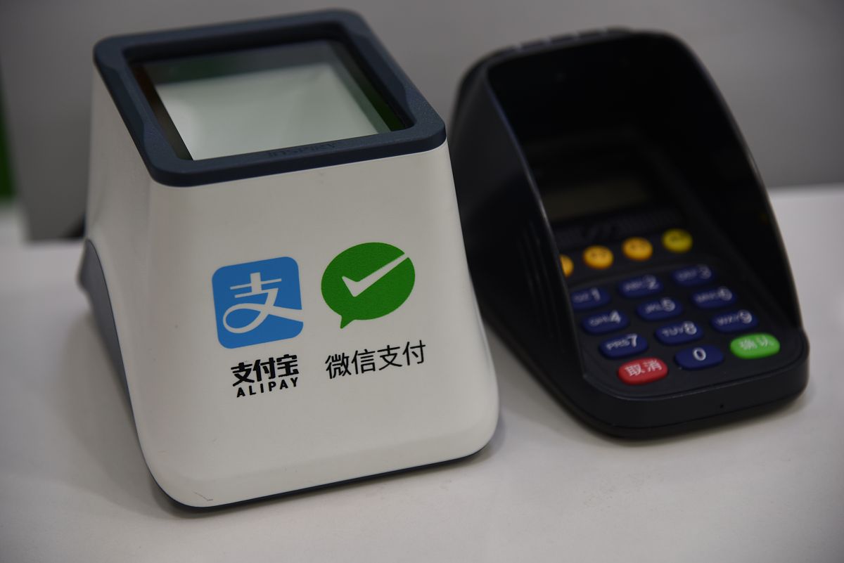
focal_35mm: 105
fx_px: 2462
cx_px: 422
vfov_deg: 13.1
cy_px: 282
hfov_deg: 19.4
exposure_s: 1/30
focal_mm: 105
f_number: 4.5
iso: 200
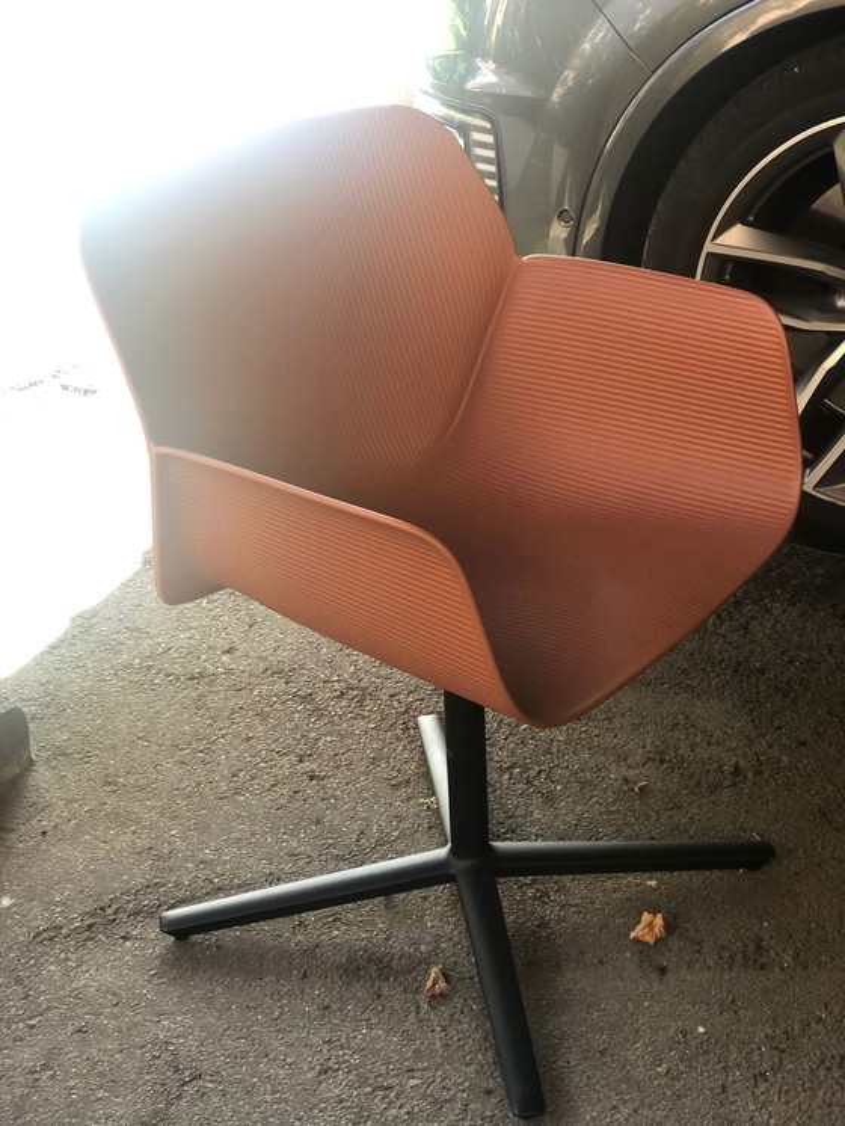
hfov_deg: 25.7
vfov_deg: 33.8
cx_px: 422
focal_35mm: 57
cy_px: 563
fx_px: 1854
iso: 32
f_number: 2.8
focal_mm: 6.6
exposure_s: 1/30
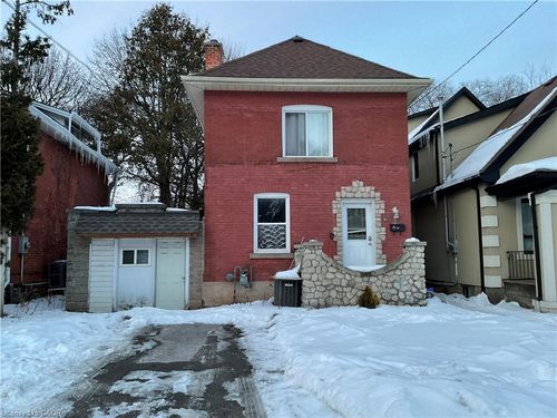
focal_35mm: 29
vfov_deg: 48.2
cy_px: 209
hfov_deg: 61.7
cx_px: 278
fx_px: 467
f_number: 1.8
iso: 100
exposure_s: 1/60
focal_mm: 3
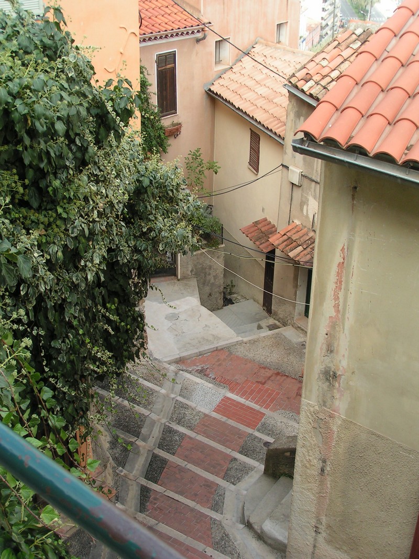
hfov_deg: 32.2
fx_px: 726
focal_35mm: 45
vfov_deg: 42.1
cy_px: 280
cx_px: 210
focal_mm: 6.9
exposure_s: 1/60
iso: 50
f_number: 5
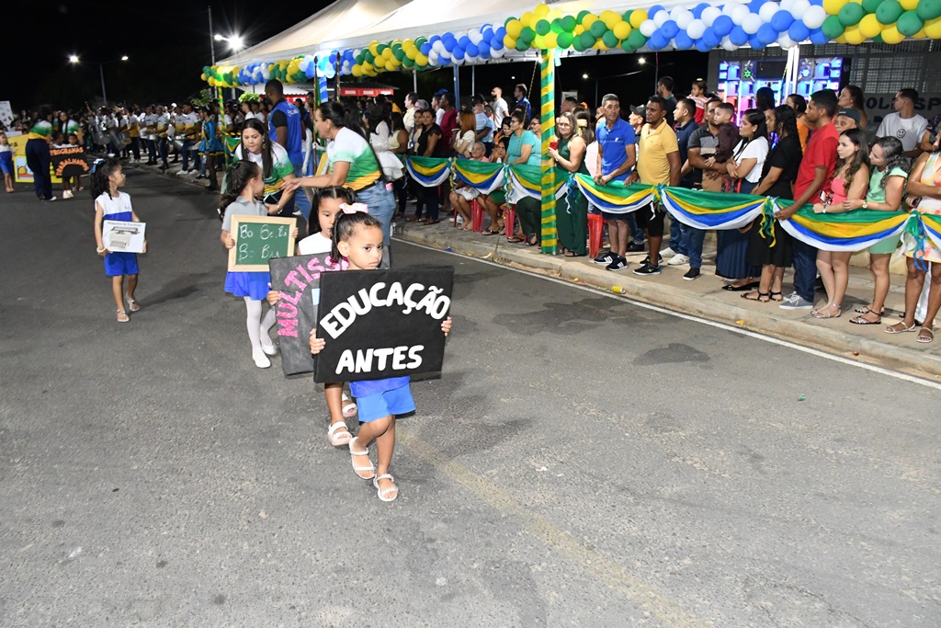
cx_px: 470
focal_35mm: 27
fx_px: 706
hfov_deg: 67.4
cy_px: 314
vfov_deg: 47.9
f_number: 6.3
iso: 5000
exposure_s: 1/40
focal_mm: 18
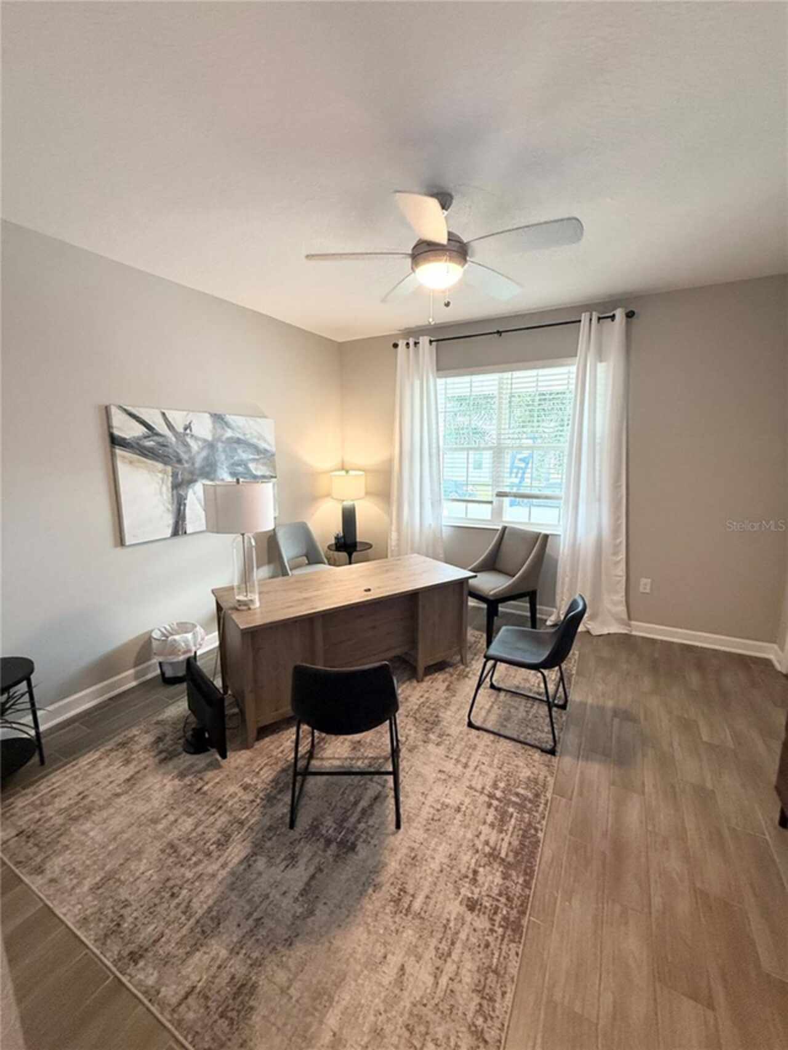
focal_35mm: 14
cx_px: 394
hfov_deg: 85.7
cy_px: 525
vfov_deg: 102.1
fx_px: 425
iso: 400
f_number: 2.2
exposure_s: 1/120
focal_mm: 2.22
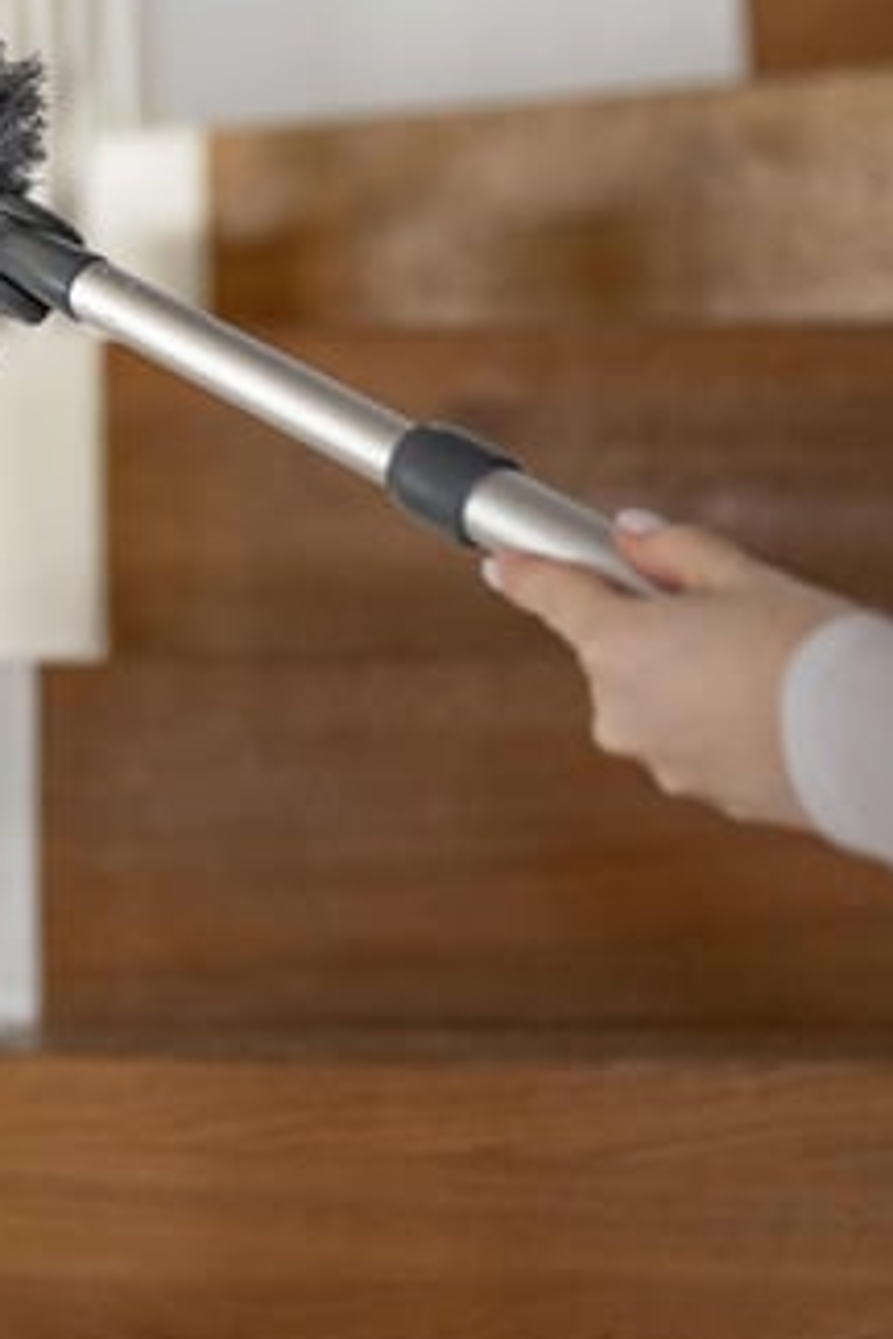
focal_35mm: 125
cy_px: 388
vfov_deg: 16.3
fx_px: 4651
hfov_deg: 10.9
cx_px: 27
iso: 800
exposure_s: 1/60
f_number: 2.8
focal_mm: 57
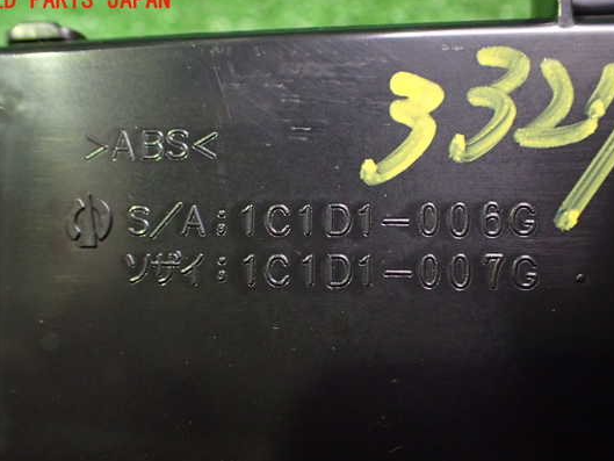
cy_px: 247
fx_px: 603
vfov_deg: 41.8
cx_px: 308
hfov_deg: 53.9
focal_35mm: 34
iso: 800
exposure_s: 1/30
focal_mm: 5.4
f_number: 2.3
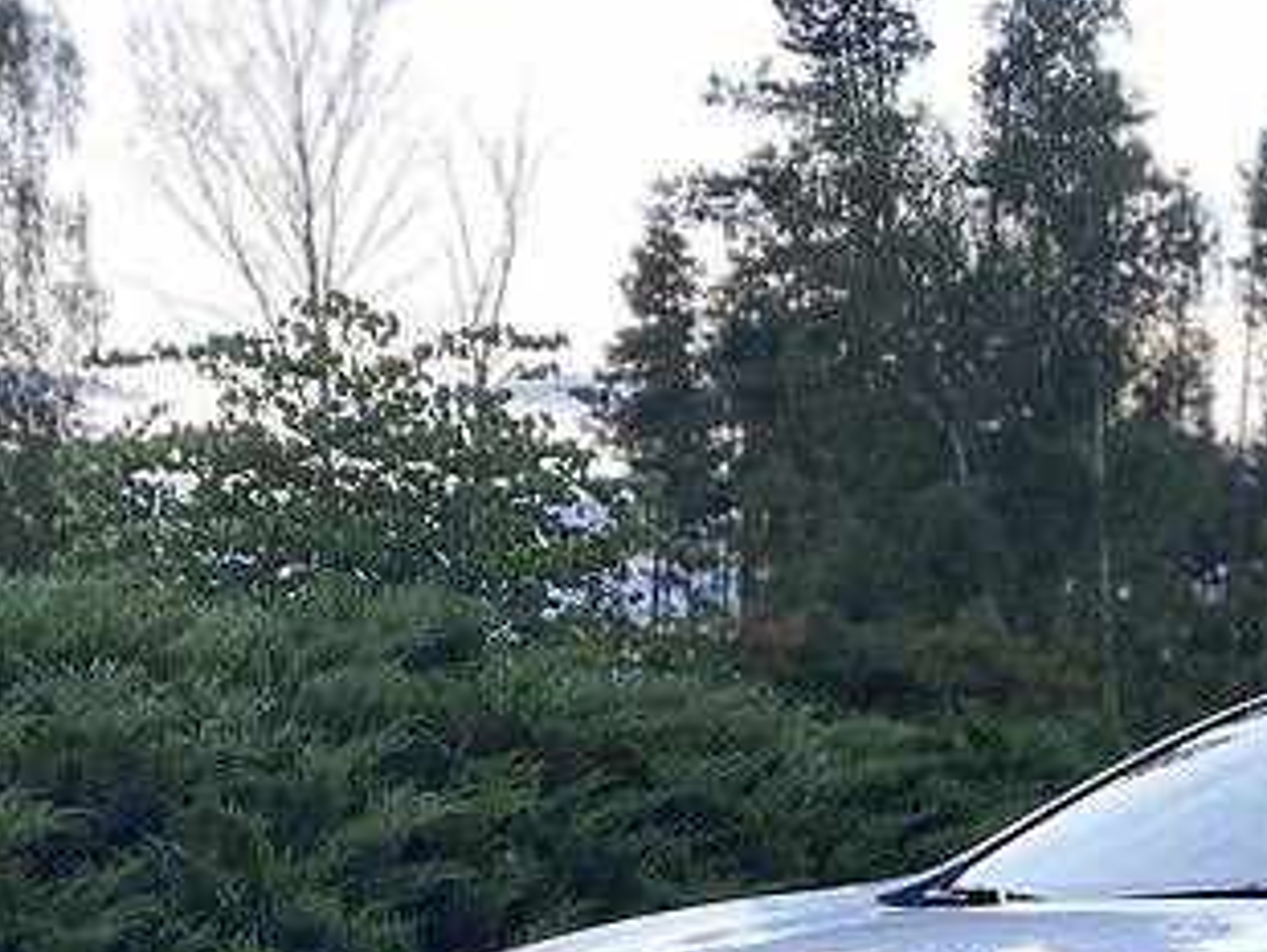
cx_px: 1492
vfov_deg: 21.1
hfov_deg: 26.1
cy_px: 993
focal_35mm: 67
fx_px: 2454
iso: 64
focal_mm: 4.2
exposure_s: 1/122
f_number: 1.8
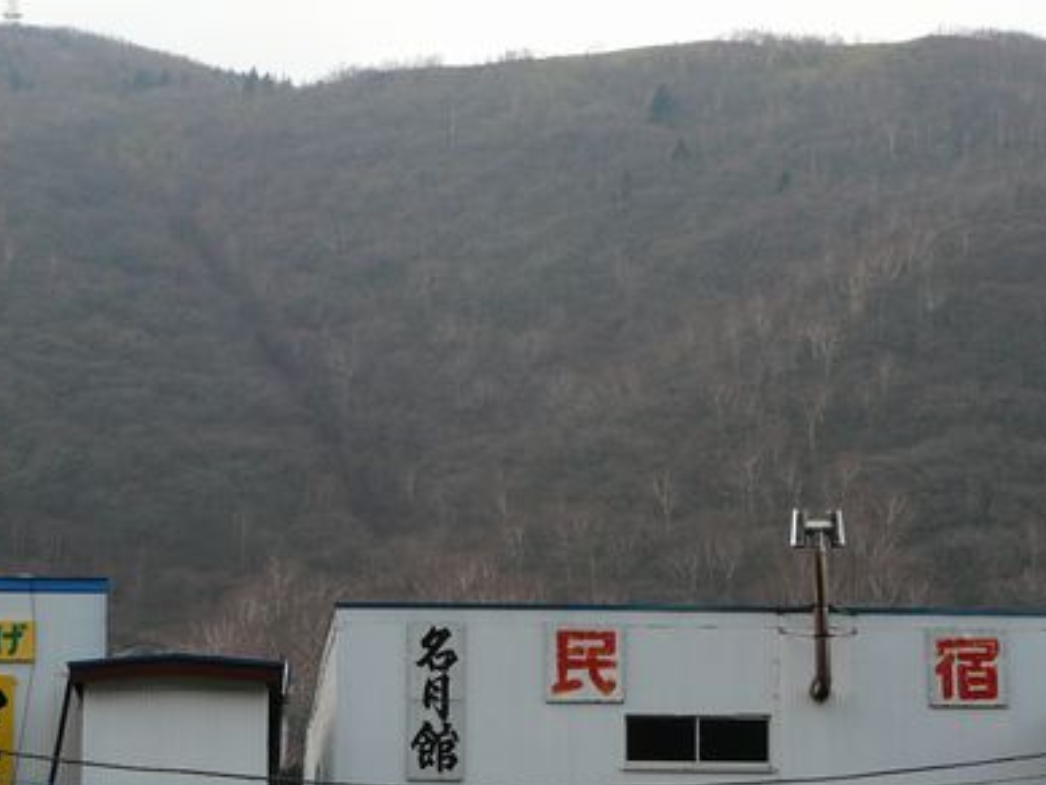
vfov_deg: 11.7
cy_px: 352
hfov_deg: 15.5
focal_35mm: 127
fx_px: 3839
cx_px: 481
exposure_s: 1/200
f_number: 5.6
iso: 100
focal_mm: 13.3
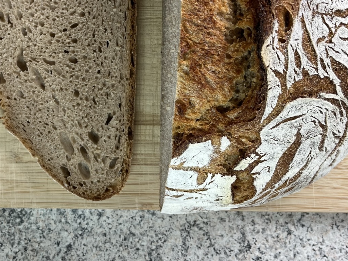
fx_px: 523
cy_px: 44
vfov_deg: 27.4
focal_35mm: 52
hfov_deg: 35.8
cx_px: 78
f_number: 1.6
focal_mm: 5.1
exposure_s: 1/82
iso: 64
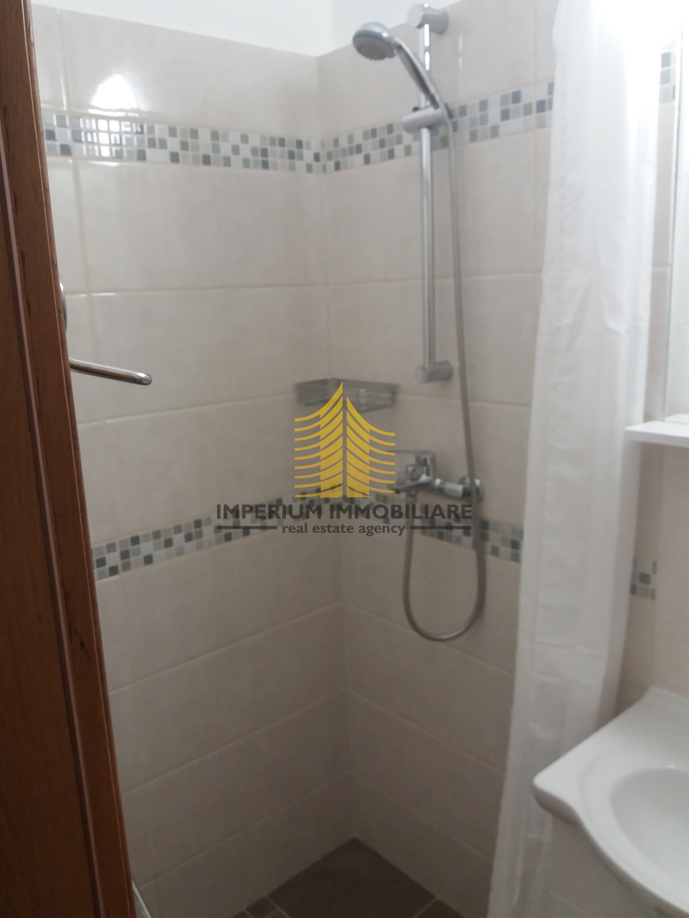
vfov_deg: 63.4
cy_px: 459
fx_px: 743
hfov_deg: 49.7
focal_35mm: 28
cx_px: 344
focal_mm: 3.7
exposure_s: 1/25
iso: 160
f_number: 1.9
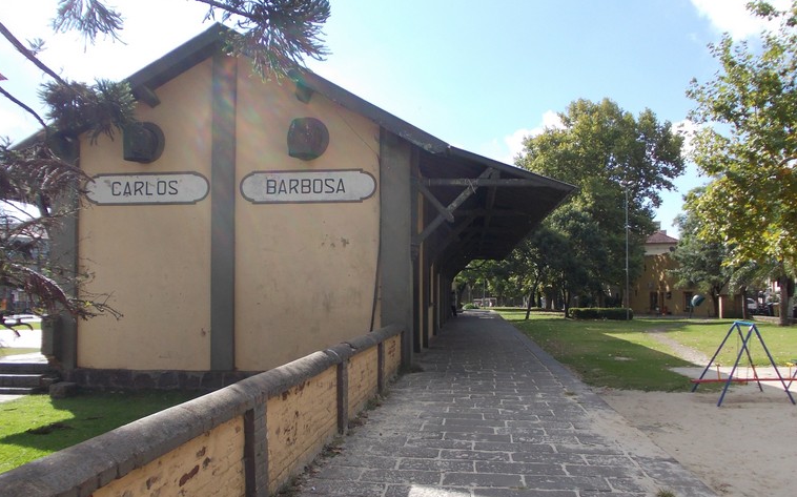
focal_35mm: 30
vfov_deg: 41.7
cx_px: 395
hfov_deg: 62.9
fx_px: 651
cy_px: 284
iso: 80
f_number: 5.4
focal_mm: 4
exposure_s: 1/200
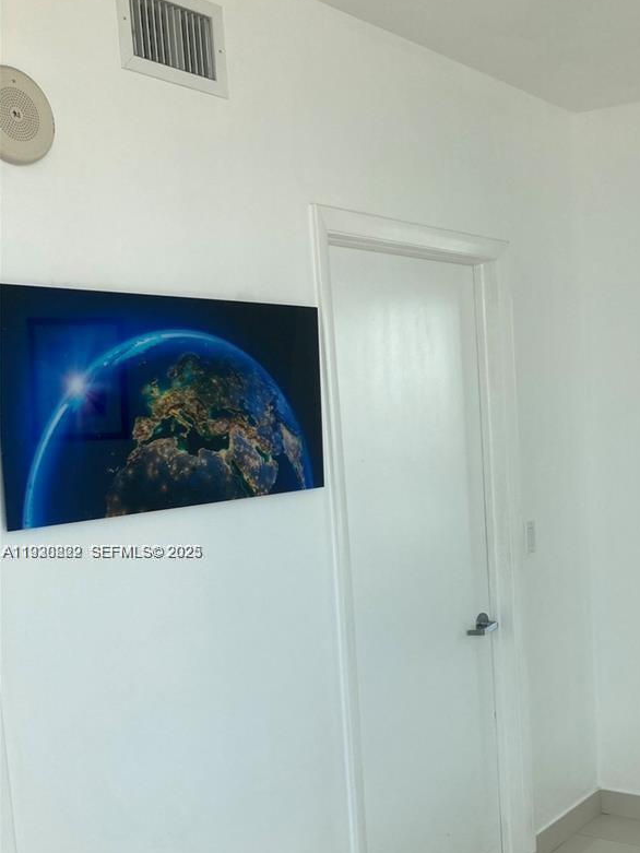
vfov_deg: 43.4
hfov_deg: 32.9
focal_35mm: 43
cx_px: 490
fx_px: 1060
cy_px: 553
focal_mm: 3.99
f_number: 1.8
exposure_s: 1/177
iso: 20
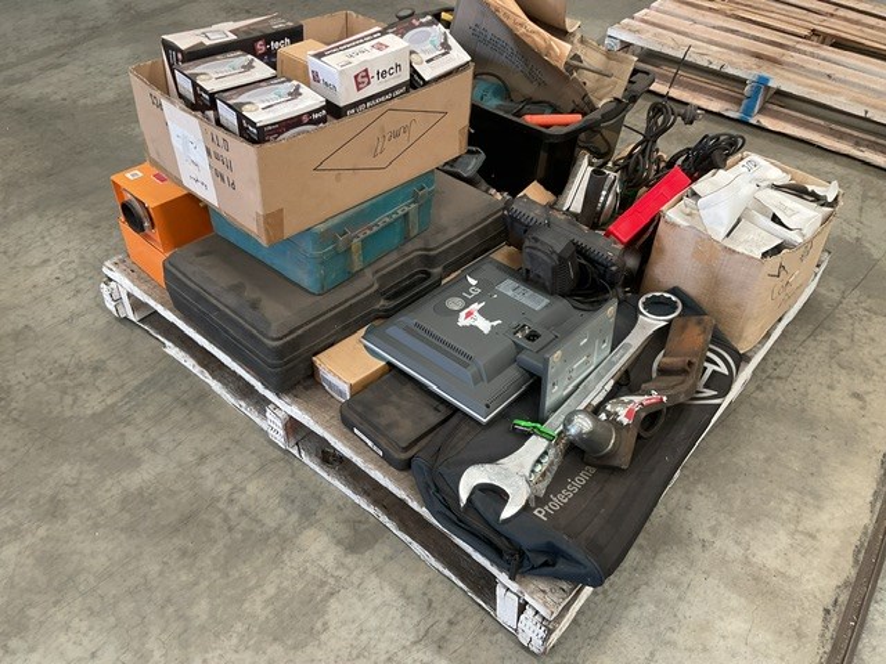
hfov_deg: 61.7
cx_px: 443
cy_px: 332
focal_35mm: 29
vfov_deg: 48.2
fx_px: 742
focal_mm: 3
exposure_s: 1/50
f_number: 1.8
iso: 64
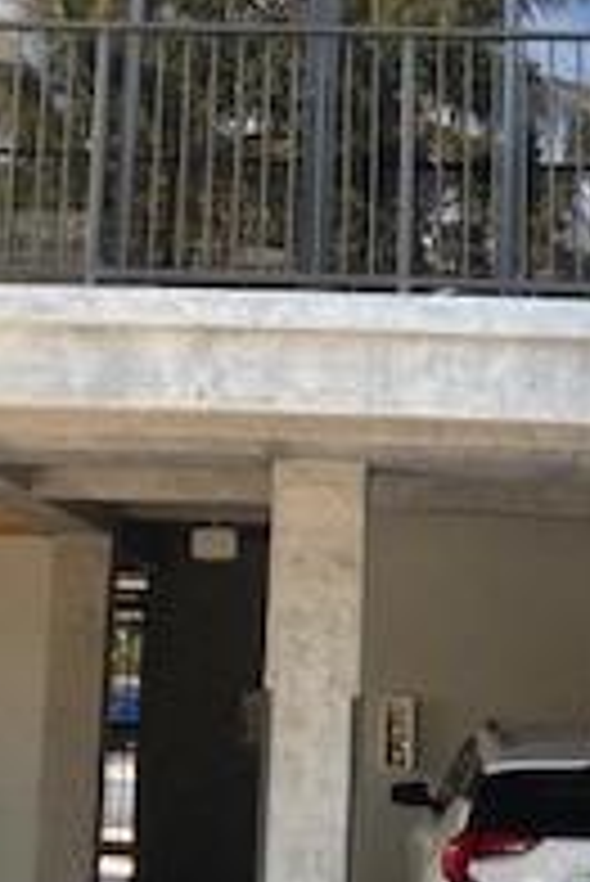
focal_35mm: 95
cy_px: 130
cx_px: 284
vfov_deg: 21.1
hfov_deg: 14.4
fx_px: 2331
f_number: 1.8
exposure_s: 1/135
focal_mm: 3.99
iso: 20
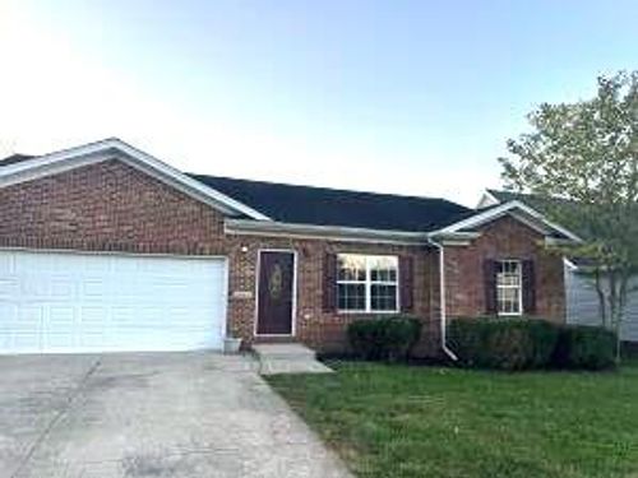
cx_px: 319
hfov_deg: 71.6
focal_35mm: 24
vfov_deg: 56.8
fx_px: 442
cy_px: 239
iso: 80
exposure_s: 1/667
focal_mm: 6.86
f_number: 1.78
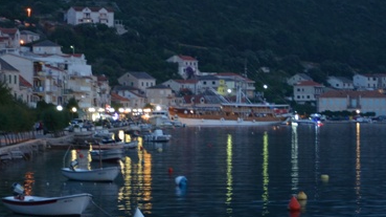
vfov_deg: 7.9
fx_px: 1566
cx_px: 253
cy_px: 89
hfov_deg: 14.0
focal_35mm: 153
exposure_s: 1/1.6
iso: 800
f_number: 4.8
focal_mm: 45
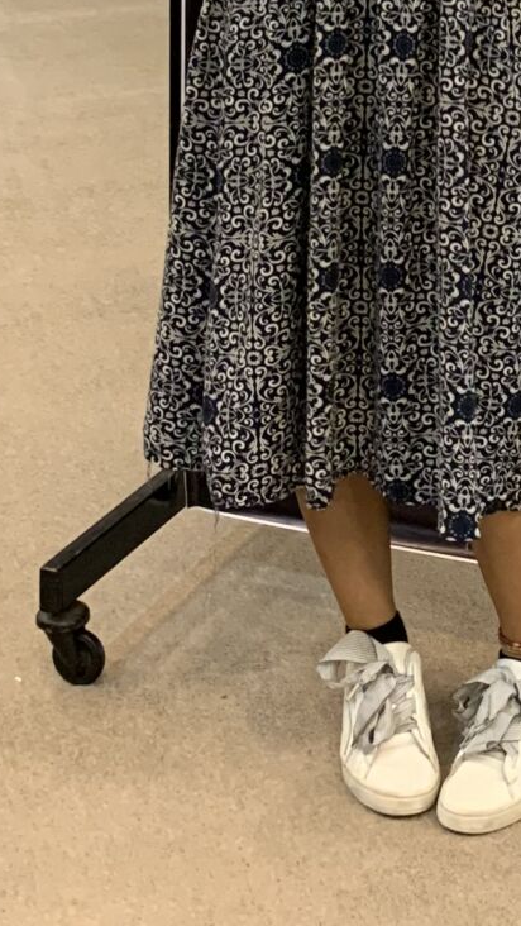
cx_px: 630
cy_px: -420
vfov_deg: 19.2
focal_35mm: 99
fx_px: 2430
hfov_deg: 12.0
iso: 250
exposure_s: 1/50
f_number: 1.8
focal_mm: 4.25
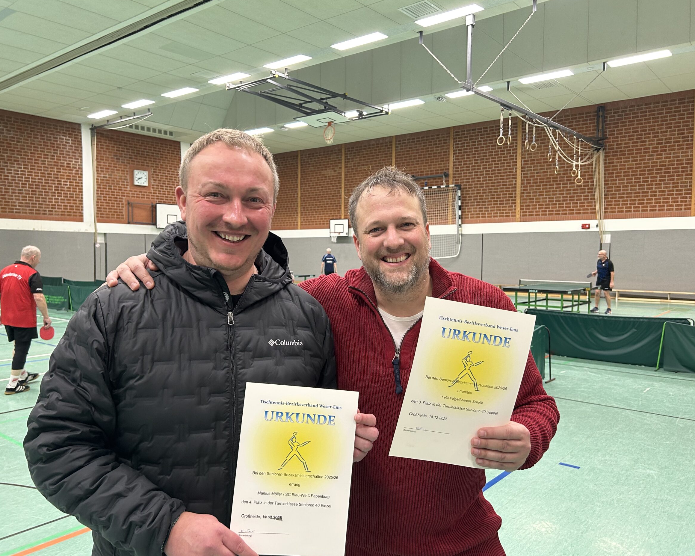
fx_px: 576
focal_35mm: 28
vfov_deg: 51.5
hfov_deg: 62.2
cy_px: 284
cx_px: 330
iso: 125
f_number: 1.5
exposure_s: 1/100
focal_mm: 5.7
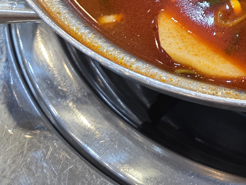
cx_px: 345
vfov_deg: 16.8
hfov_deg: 21.6
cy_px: -96
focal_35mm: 79
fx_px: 561
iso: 250
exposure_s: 1/120
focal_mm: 6.3
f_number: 1.7
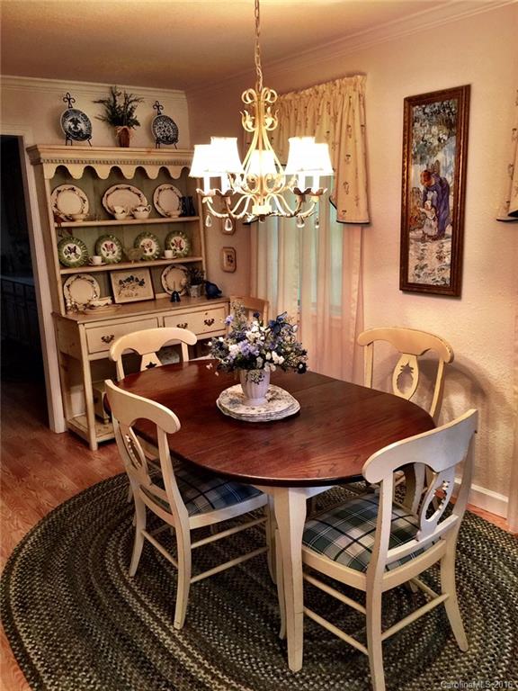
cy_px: 346
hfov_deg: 48.2
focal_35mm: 29
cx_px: 259
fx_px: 579
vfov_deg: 61.7
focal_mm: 4.15
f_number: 2.2
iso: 64
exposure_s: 1/15
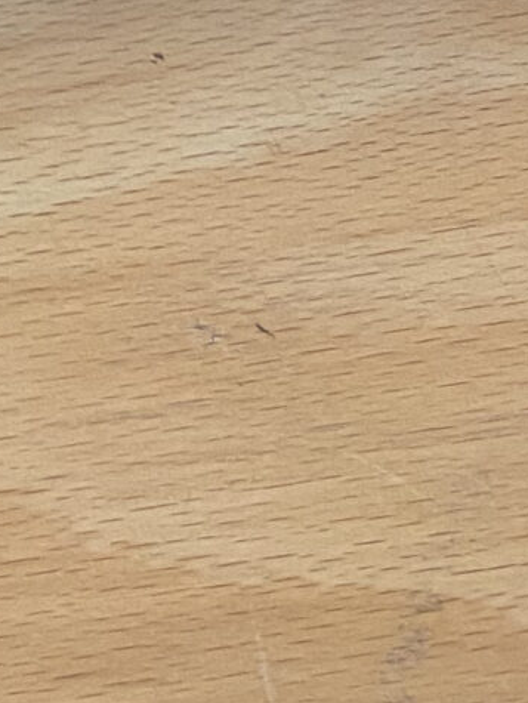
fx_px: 2843
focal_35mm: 140
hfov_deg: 9.2
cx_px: -849
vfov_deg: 12.4
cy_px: -703
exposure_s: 1/66
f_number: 1.8
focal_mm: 4.25
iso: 125
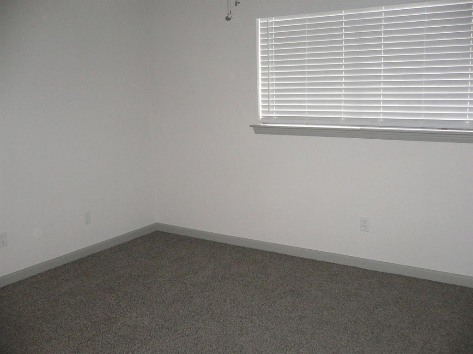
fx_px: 478
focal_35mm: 35
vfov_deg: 40.7
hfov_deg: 52.6
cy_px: 177
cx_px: 236
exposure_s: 1/60
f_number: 2.8
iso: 300
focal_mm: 5.8
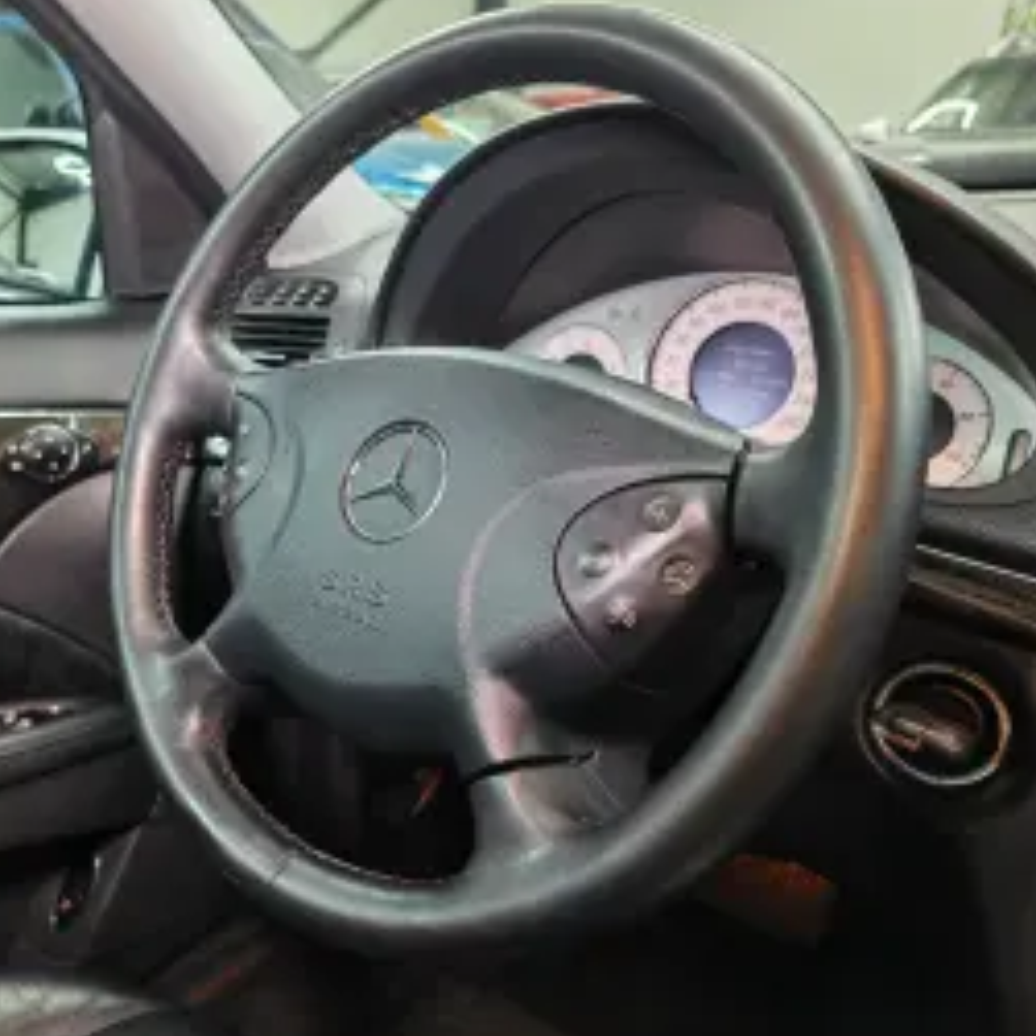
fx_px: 1117
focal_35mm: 33
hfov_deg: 48.5
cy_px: 532
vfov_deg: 49.7
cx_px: 305
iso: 400
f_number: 1.6
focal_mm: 5.4
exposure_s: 1/50
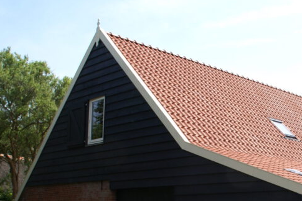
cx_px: 247
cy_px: 166
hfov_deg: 33.9
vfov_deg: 23.4
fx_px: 478
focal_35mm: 57
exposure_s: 1/100
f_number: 10
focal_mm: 18
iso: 100
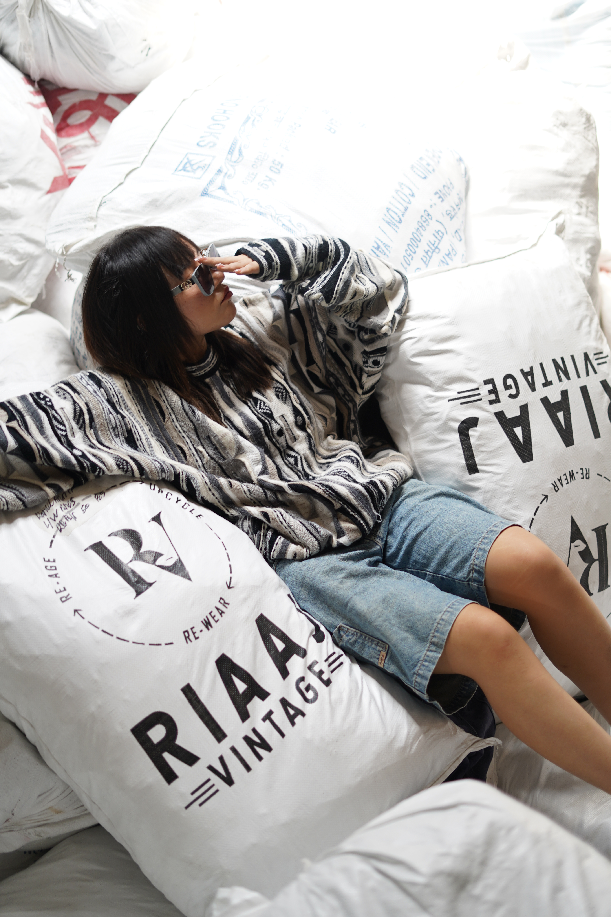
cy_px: 458
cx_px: 306
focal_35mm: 50
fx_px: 1273
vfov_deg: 39.6
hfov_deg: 27.0
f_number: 2
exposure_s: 1/100
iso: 200
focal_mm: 50
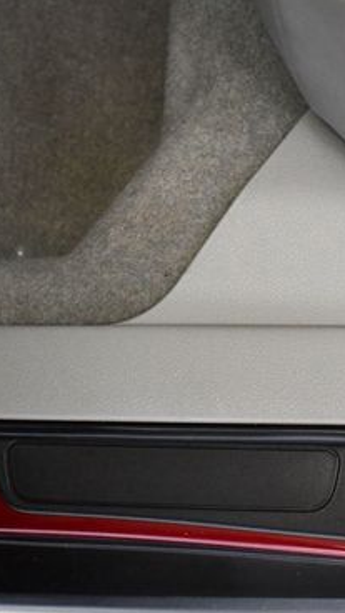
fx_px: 1187
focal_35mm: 73
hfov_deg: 16.4
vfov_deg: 28.9
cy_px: 340
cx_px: 283
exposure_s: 1/100
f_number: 3.8
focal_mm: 20
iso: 3200
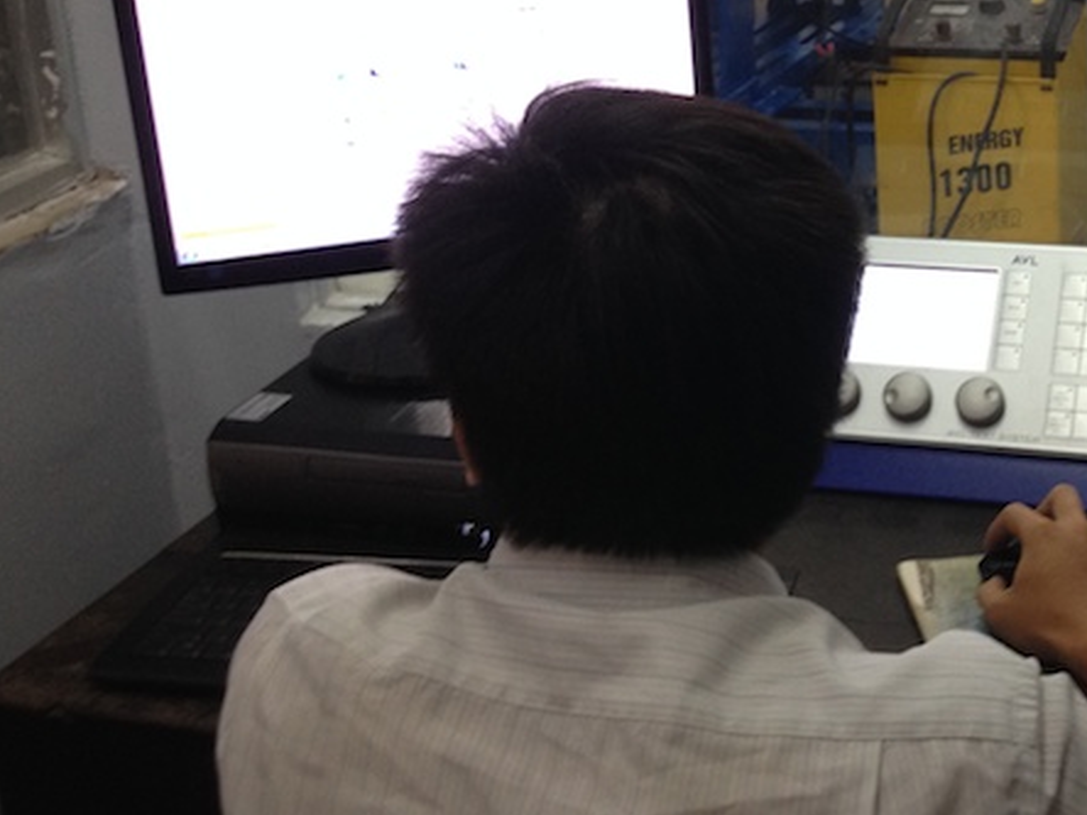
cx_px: 916
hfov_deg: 29.8
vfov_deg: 22.9
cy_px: 140
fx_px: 1978
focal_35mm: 63
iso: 100
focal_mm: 4.28
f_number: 2.4
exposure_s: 1/20
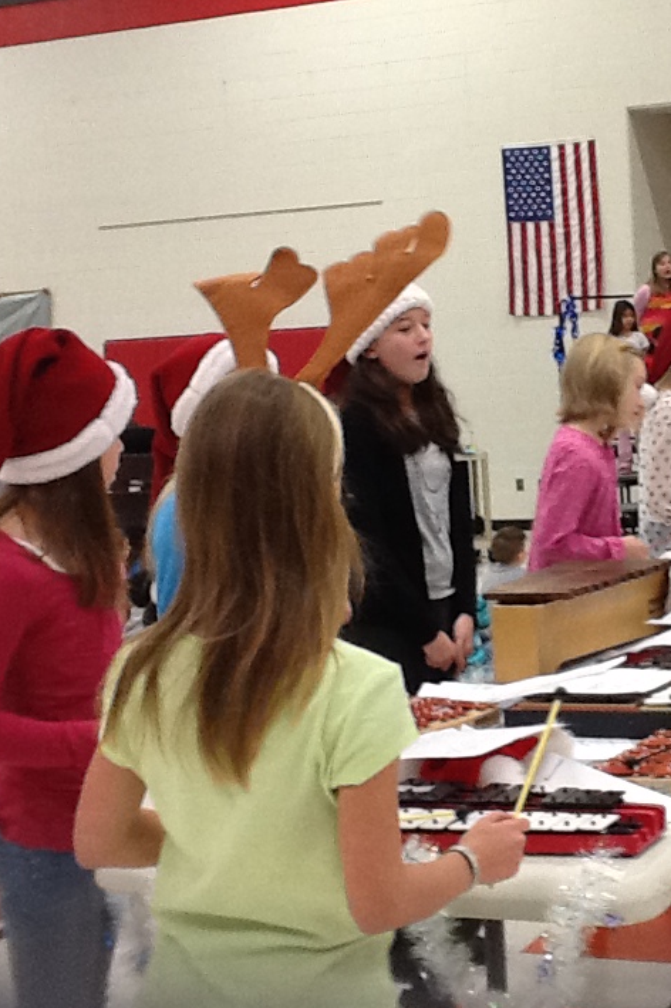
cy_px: 510
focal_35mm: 62
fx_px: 1735
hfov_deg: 21.3
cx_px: 644
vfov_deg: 32.4
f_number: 2.4
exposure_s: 1/30
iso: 100
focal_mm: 2.03
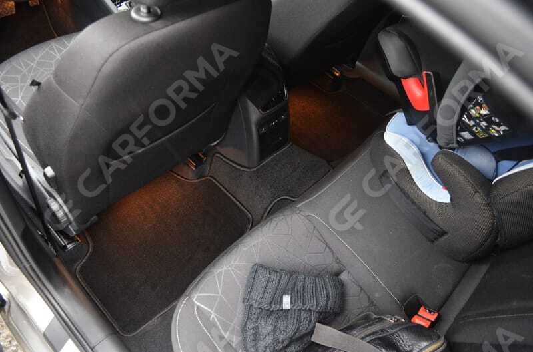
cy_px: 176
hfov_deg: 67.5
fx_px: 399
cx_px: 266
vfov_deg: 47.7
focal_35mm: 27
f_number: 3.5
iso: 3200
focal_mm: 18
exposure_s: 1/30
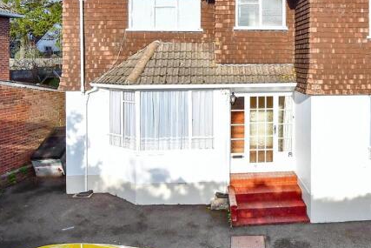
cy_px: 82
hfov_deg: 49.6
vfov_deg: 36.5
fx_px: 371
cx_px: 303
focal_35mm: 36
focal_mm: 10
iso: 400
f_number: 8
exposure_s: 1/320
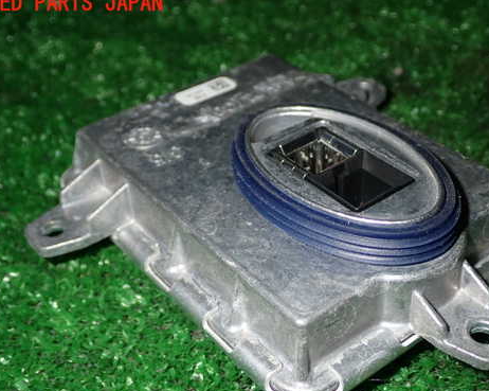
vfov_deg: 29.1
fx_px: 752
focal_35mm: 52
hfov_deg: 35.9
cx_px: 288
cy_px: 229
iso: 200
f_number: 8
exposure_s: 1/40
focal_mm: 7.31
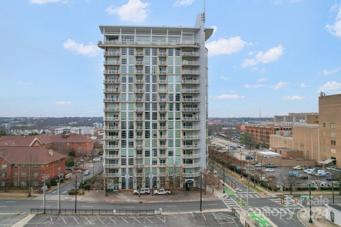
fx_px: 208
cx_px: 170
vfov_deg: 57.2
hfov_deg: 78.6
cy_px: 114
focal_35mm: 22
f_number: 2.8
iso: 120
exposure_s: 1/1000
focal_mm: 8.38
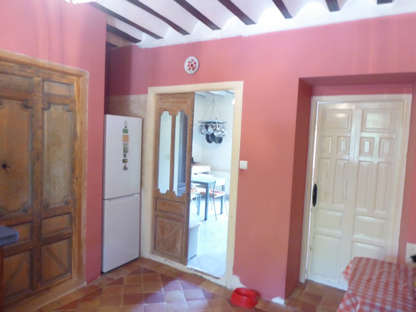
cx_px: 208
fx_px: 300
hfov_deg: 69.4
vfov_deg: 54.9
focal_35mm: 25
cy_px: 156
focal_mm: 4.3
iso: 400
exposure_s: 1/6
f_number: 3.3
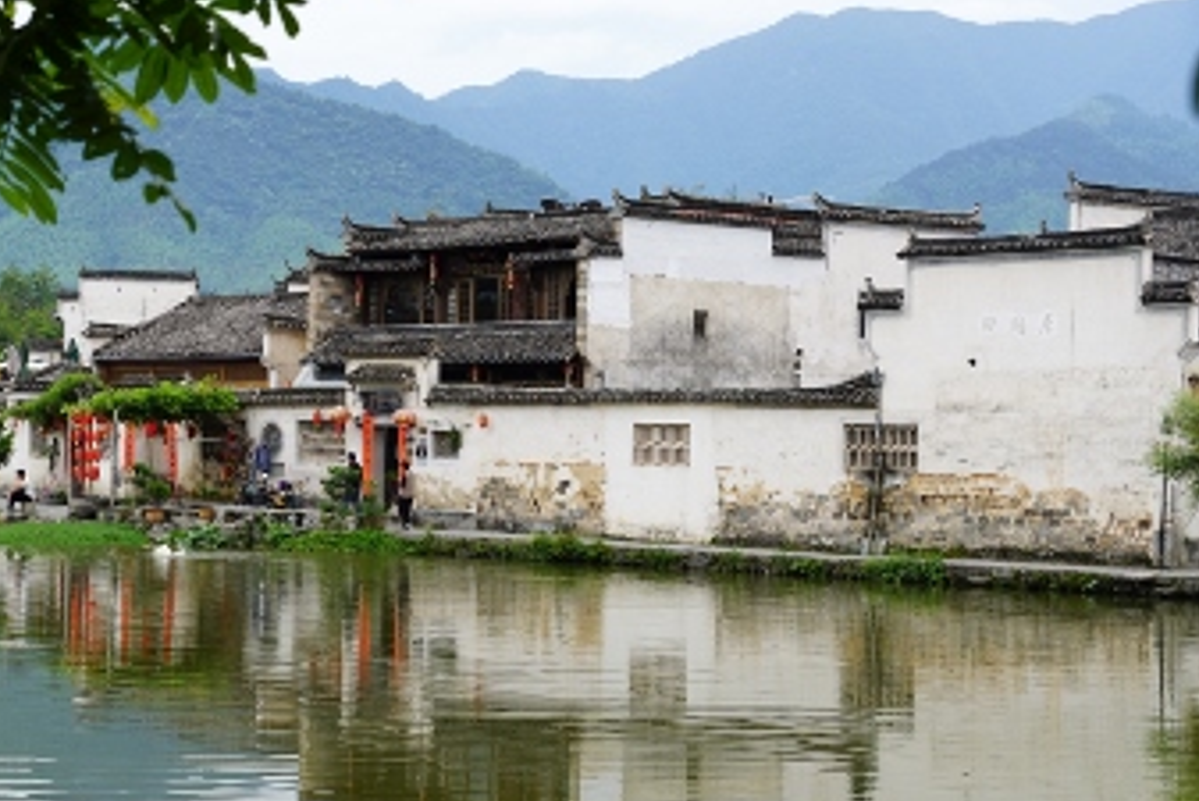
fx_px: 2965
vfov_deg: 15.4
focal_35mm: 89
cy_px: 429
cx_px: 498
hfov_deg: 22.8
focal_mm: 50
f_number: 8
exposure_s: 1/125
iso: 100
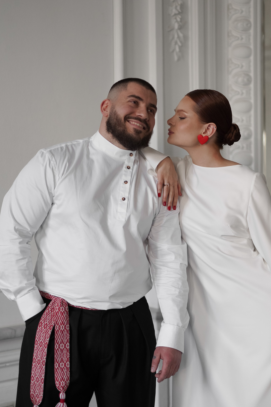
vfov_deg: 31.4
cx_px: 150
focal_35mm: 64
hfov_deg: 21.2
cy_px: 208
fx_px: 723
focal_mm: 50
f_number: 1.4
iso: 640
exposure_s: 1/800
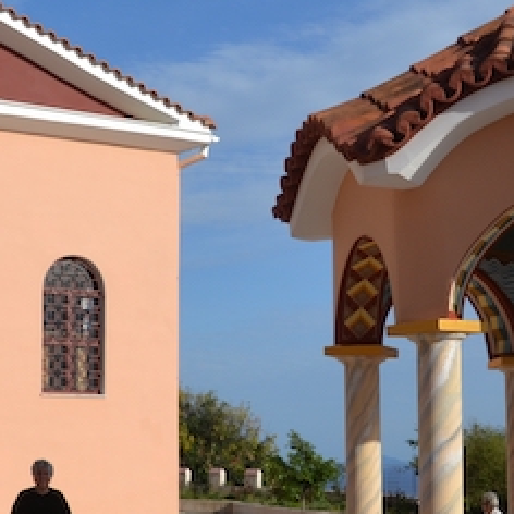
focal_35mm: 151
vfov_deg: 11.5
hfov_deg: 11.5
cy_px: 317
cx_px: 248
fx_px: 2544
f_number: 9
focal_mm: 35
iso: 100
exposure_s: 1/320
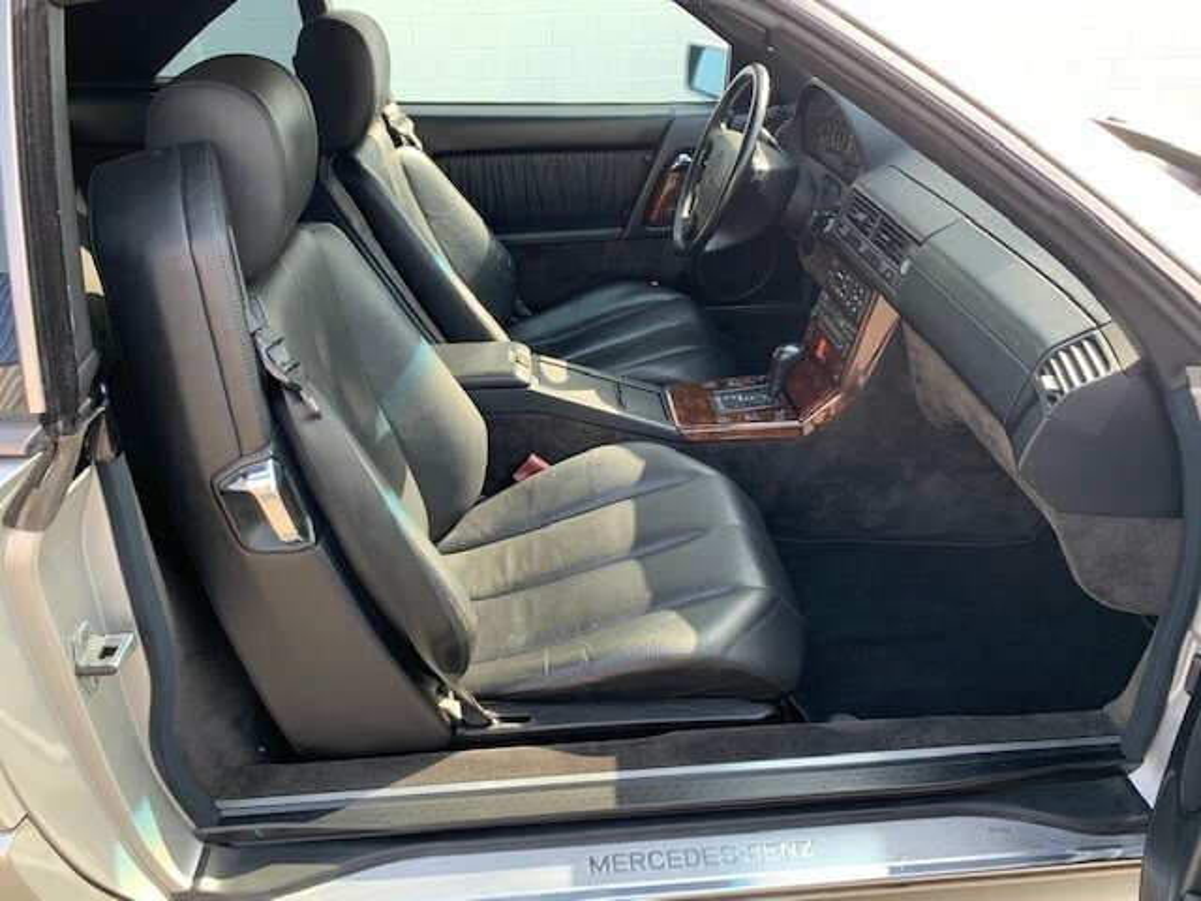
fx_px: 902
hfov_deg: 67.3
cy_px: 450
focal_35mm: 26
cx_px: 600
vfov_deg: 53.1
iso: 40
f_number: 1.8
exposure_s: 1/122
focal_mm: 4.25
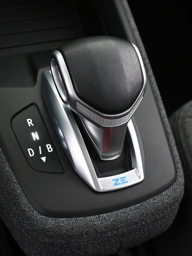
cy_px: 105
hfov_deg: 21.6
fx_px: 503
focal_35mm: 68
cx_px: 79
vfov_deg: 28.5
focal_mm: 26
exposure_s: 1/40
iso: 5600
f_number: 4.5
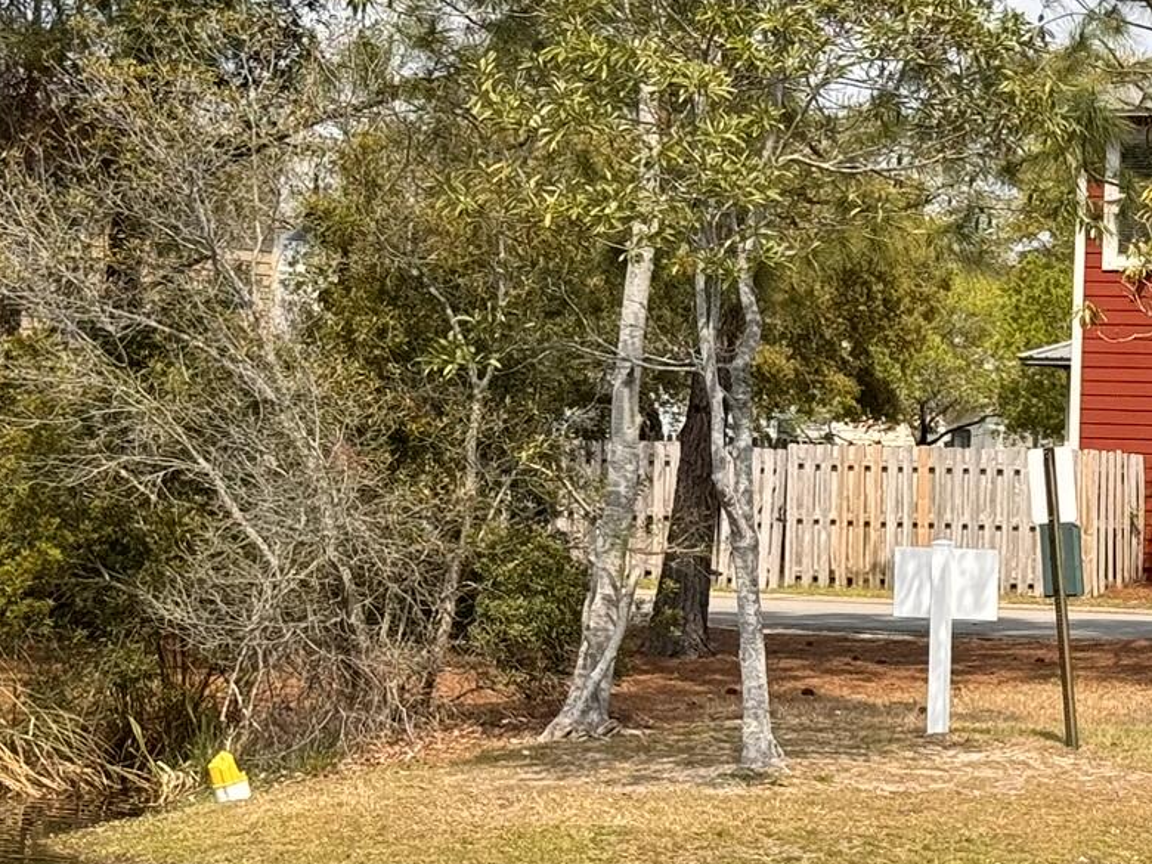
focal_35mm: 126
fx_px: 4193
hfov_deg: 15.0
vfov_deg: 11.8
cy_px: 437
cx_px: 1477
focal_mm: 6.86
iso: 64
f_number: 1.78
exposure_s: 1/2611
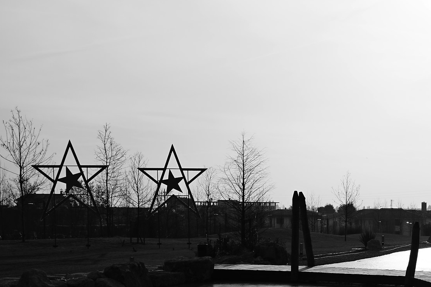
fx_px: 934
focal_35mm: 78
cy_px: 241
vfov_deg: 17.3
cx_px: 437
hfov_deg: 24.7
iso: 100
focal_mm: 24
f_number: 8
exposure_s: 1/640
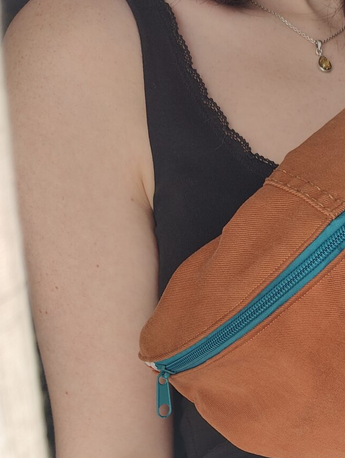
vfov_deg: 37.1
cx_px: 349
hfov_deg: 28.4
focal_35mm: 48
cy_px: 413
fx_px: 636
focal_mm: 6.06
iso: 50
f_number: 1.8
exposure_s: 1/86
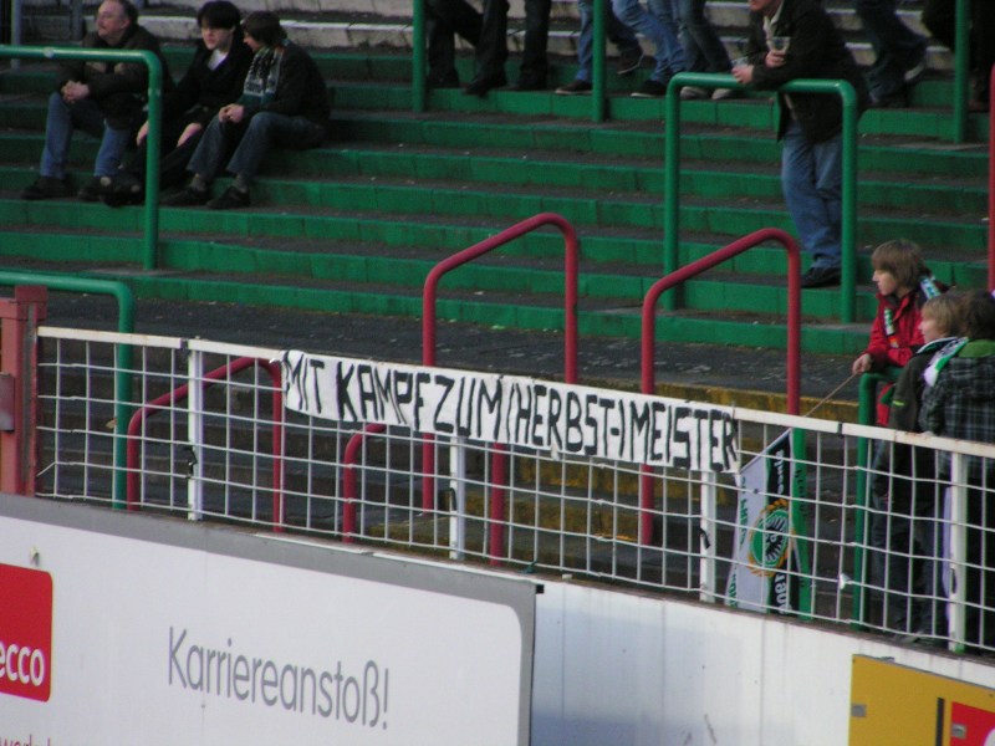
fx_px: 9773
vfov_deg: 4.4
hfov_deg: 5.8
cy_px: 373
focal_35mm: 340
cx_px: 498
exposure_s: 1/40
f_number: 3.5
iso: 200
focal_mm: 52
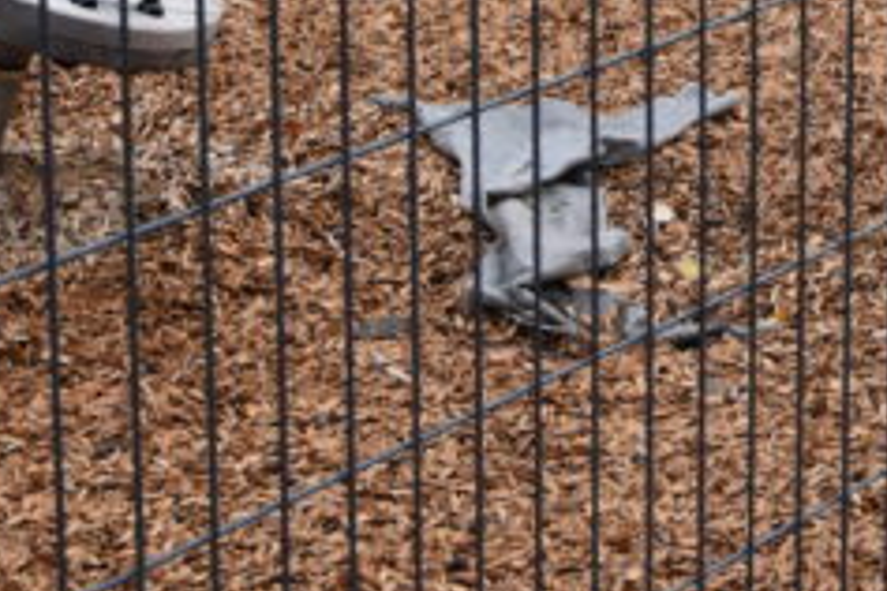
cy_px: -563
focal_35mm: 136
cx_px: 1025
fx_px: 3355
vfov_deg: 9.5
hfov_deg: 14.6
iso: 560
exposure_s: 1/60
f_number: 4
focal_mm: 21
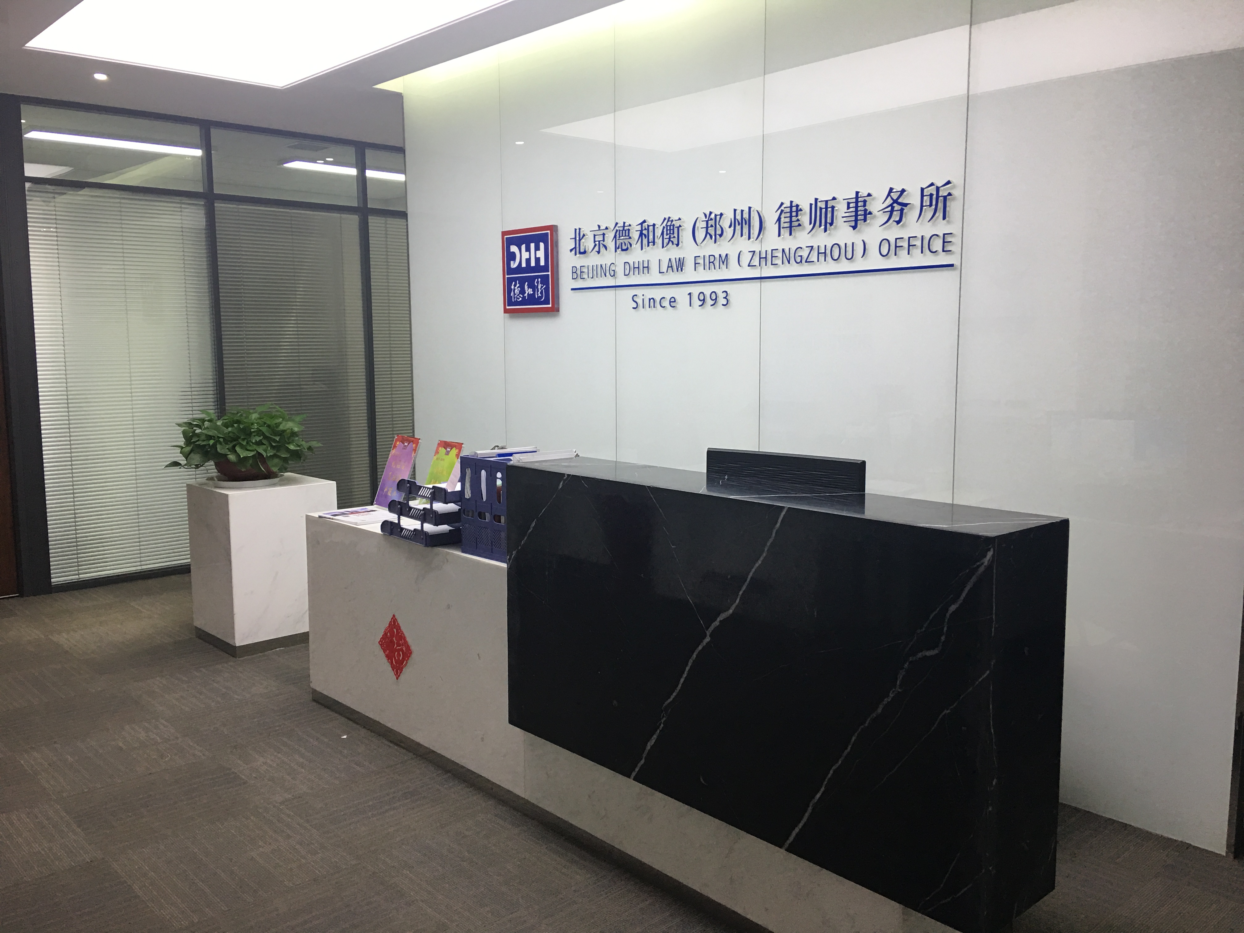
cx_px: 622
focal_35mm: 29
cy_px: 466
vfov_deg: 48.2
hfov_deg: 61.7
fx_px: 1042
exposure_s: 1/33
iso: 50
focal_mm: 4.15
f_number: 2.2
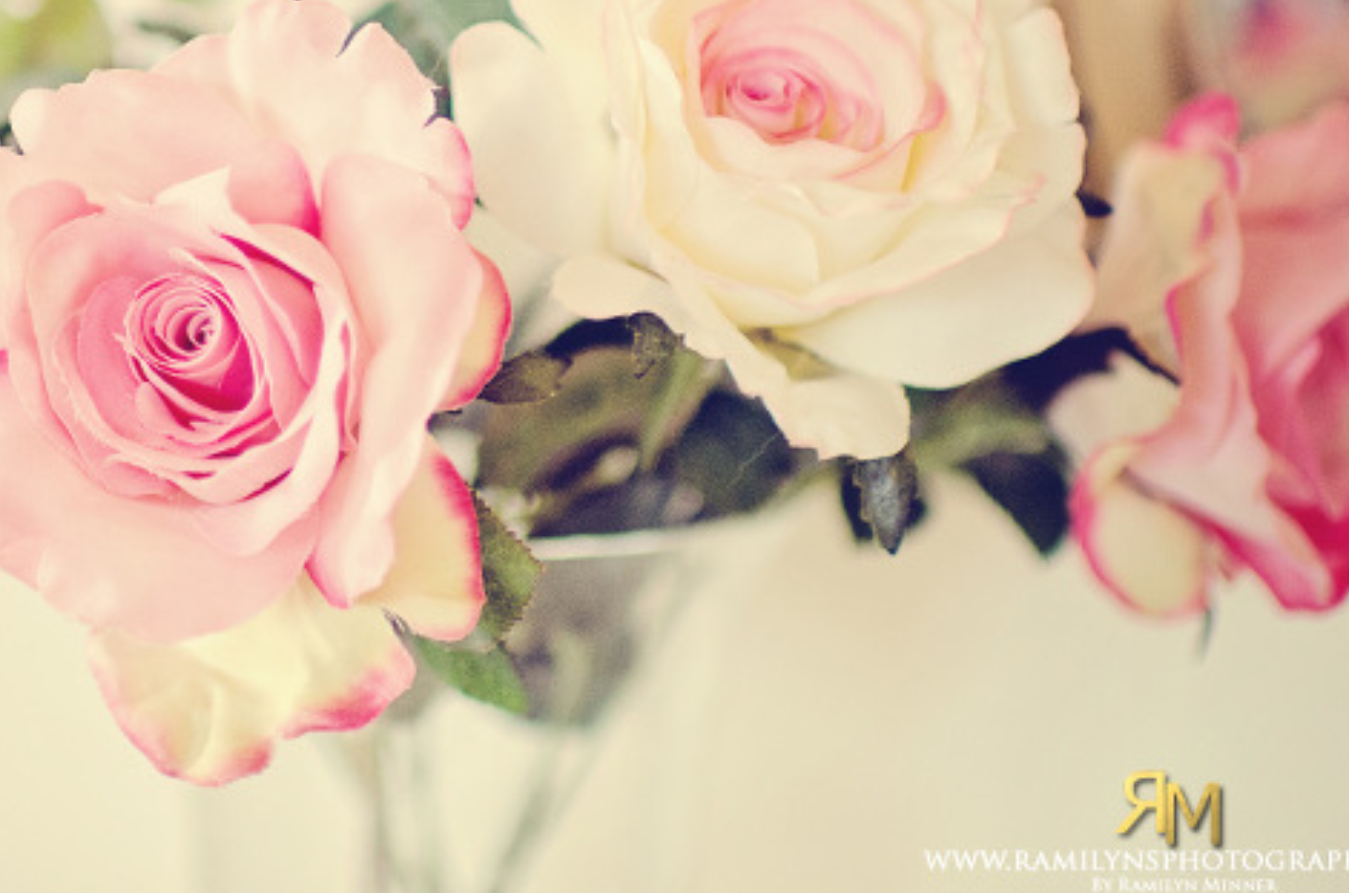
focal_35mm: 86
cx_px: 373
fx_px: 3208
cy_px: 195
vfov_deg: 15.7
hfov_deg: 23.6
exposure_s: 1/800
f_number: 1.4
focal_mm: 35
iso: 500
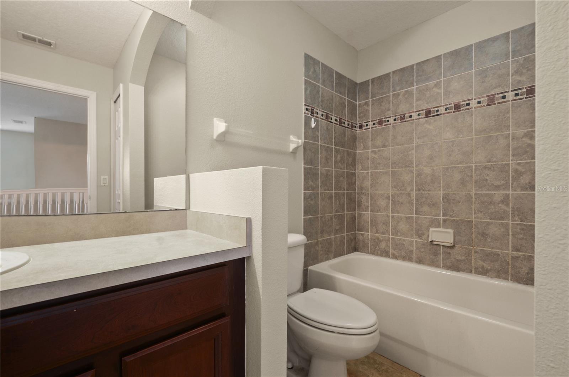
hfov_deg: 100.5
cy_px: 188
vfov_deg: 77.0
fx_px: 237
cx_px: 284
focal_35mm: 15
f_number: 8
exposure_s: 1/4
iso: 200
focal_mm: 10
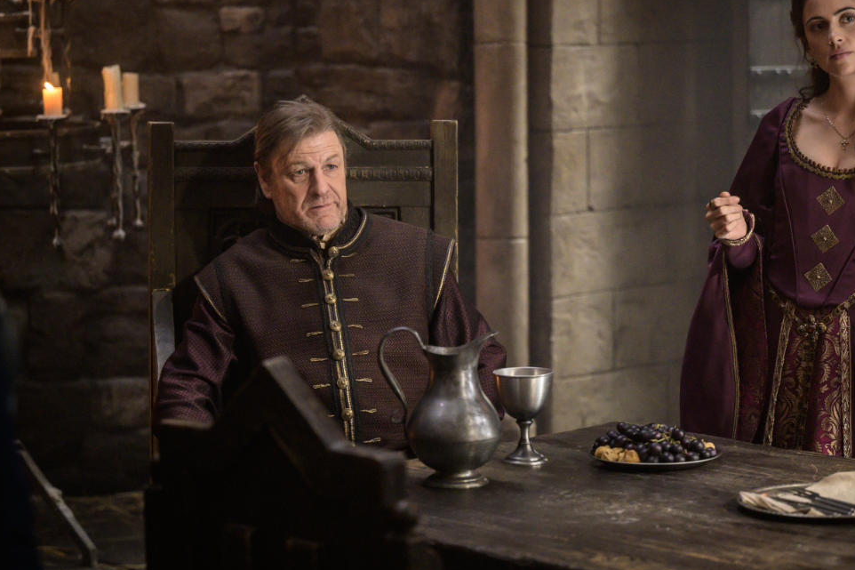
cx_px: 523
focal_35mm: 111
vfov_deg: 12.3
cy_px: 253
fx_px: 2636
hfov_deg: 18.4
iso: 5000
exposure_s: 1/200
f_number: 2.8
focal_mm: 89
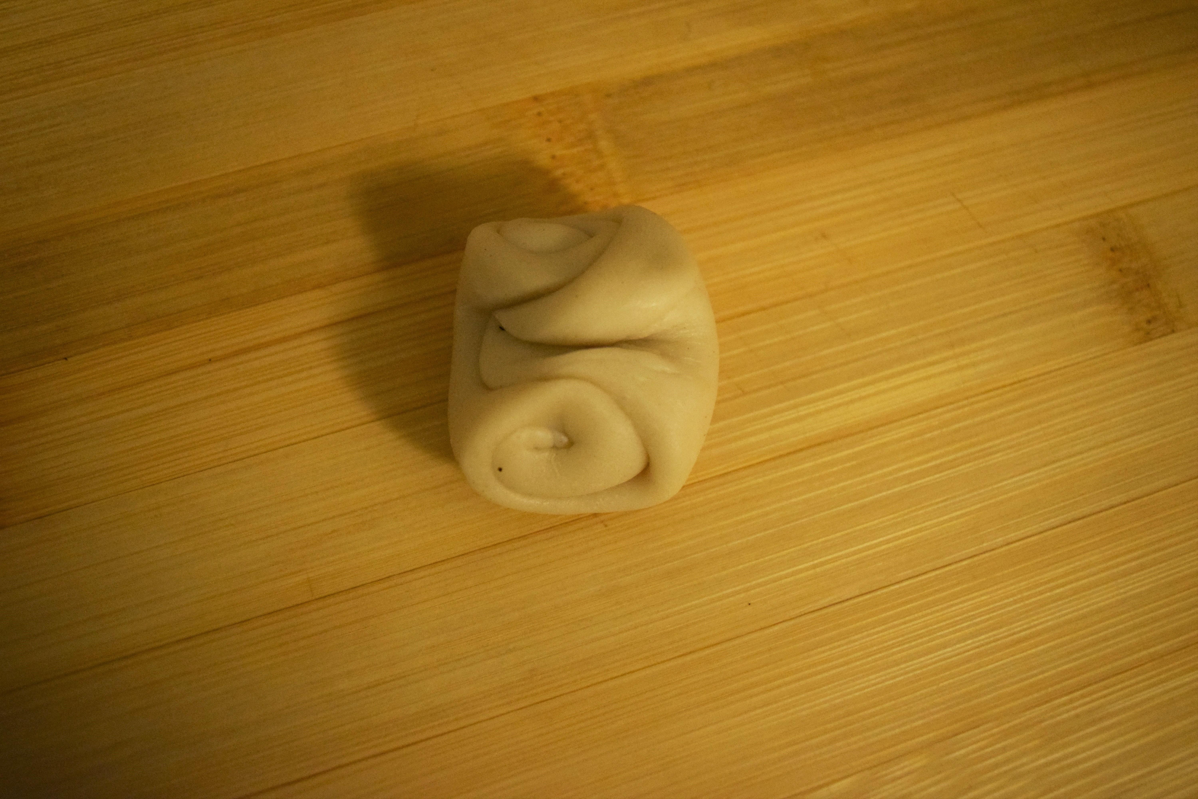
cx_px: 599
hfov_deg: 53.1
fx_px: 1198
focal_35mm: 36
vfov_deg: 36.9
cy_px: 400
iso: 3200
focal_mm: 24
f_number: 4
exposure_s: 1/160
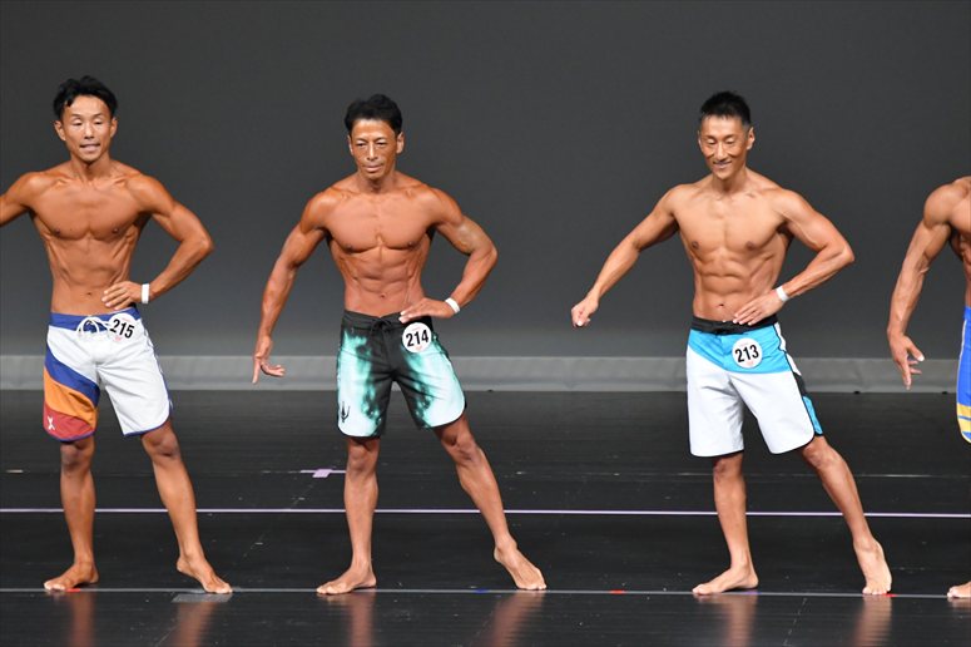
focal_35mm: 315
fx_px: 8492
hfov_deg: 6.5
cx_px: 486
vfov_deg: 4.4
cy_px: 324
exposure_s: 1/400
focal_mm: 210
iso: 4000
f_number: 5.6
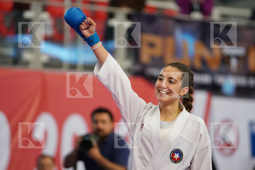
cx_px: 128
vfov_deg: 4.7
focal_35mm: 295
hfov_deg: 7.0
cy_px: 85
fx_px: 2089
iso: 2500
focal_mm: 197
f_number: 2.8
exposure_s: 1/1000
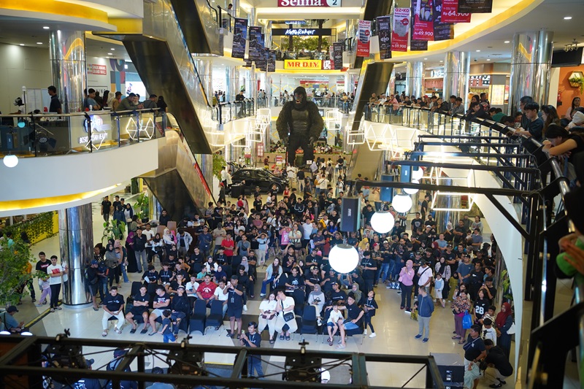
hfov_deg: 54.4
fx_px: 568
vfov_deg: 37.8
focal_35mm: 35
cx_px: 292
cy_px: 194
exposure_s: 1/200
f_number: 2.8
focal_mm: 35
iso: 1600
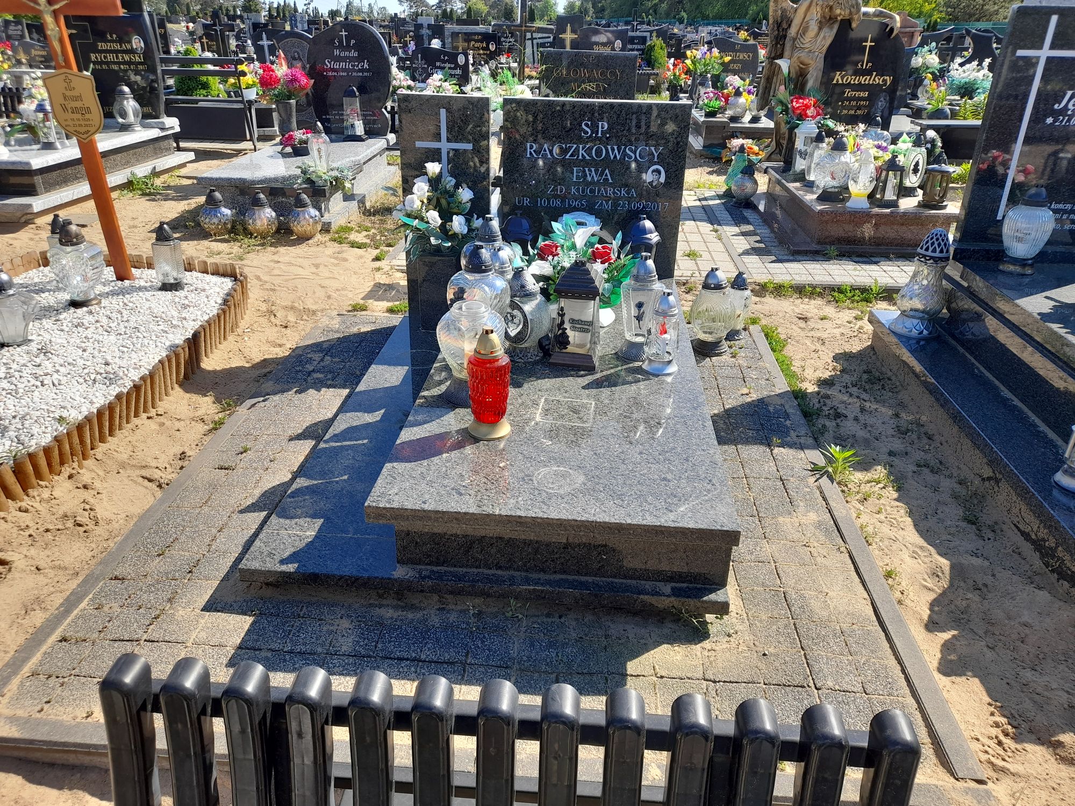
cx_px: 538
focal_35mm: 25
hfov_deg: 69.4
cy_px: 403
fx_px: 776
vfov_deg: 54.9
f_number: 2
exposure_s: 1/373
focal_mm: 4.6
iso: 20
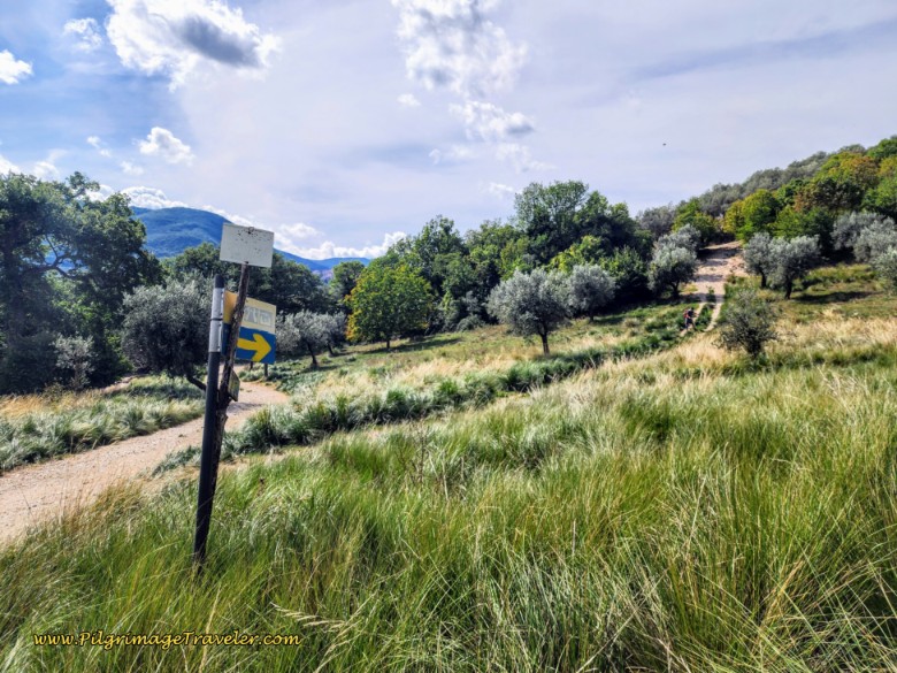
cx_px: 448
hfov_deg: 73.9
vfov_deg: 58.9
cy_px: 336
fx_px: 596
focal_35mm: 23
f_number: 1.8
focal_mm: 6.4
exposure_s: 1/1920
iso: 12
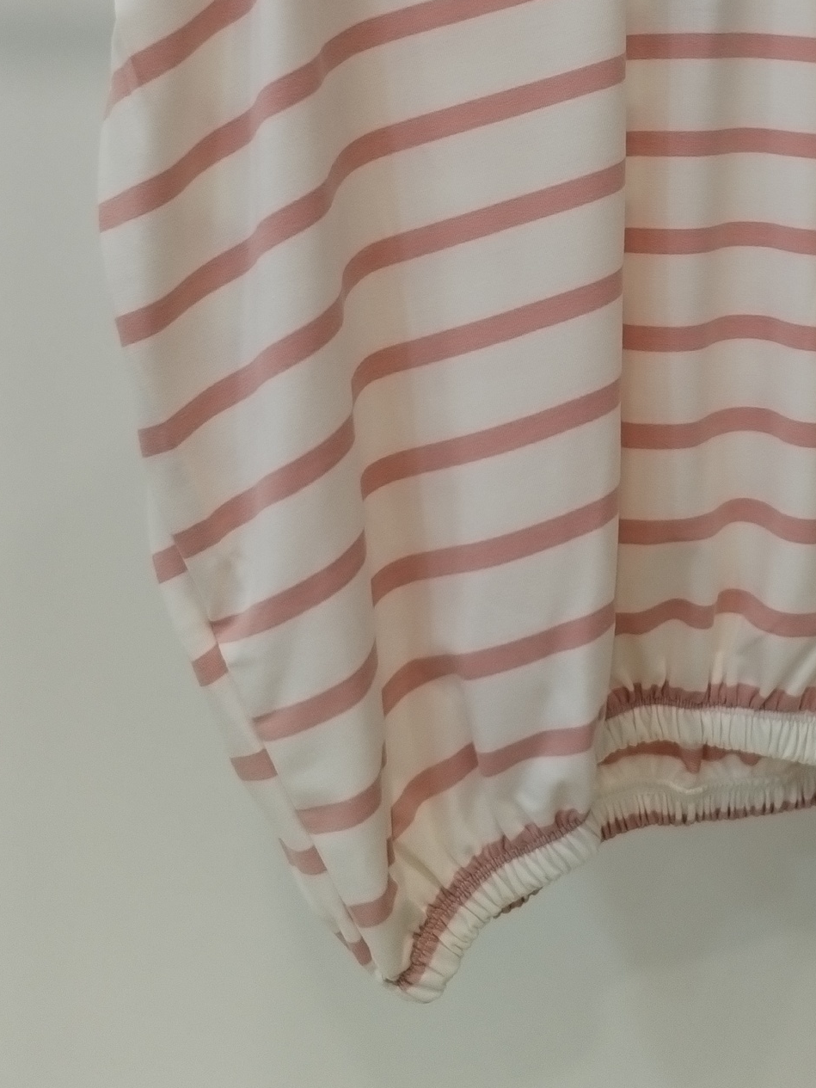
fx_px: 1728
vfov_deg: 33.3
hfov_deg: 25.9
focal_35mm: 55
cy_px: 129
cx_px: 708
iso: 215
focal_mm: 4.75
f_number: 1.8
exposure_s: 1/60
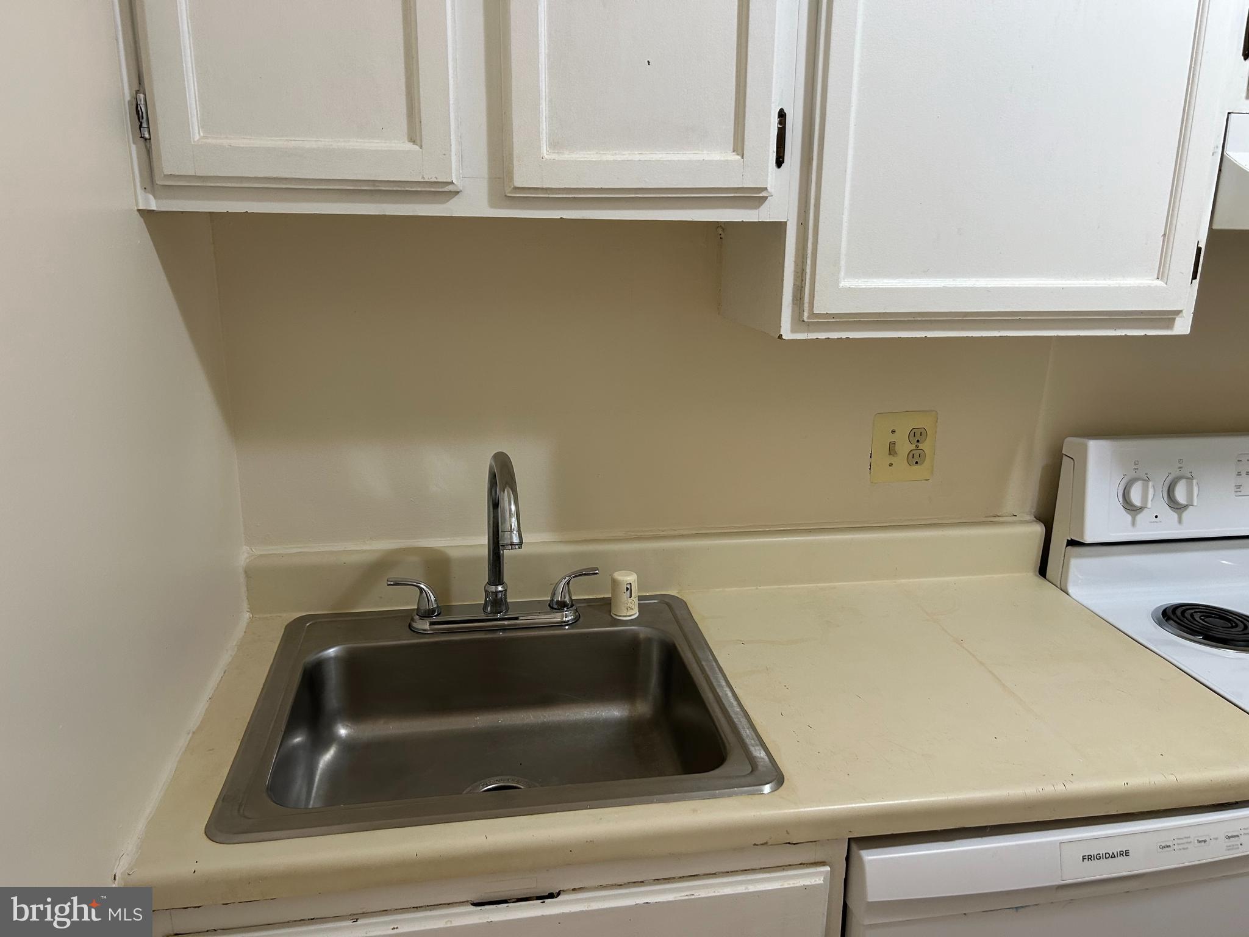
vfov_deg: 53.1
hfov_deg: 67.3
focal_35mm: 26
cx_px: 624
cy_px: 468
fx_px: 938
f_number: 1.5
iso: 125
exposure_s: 1/60
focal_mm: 5.7
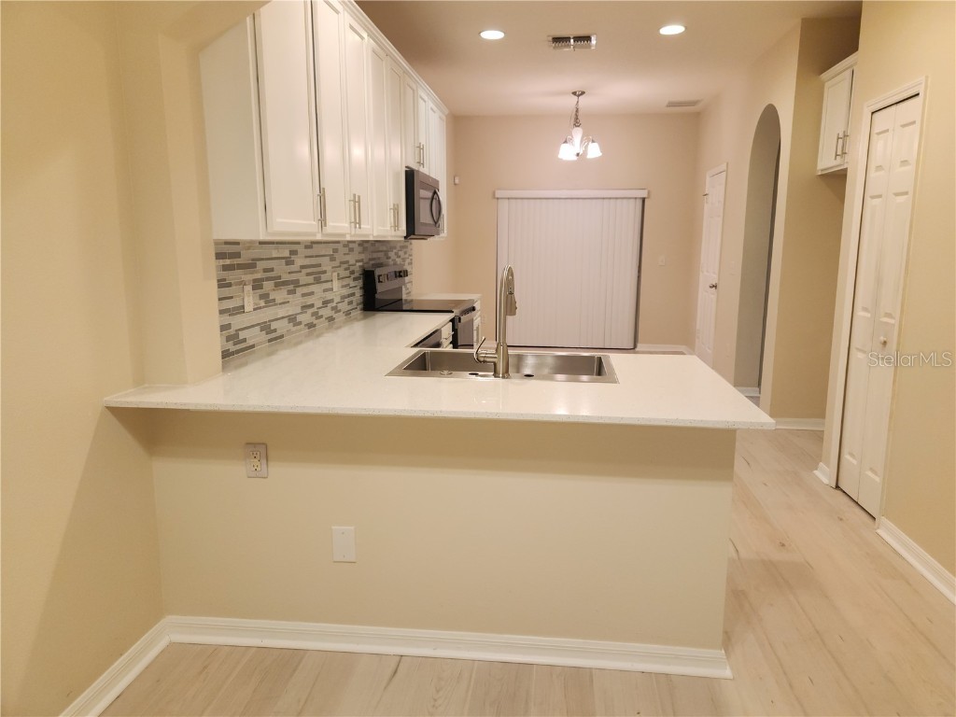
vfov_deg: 58.9
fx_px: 635
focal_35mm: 23
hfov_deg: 73.9
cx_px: 478
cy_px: 358
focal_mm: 5.4
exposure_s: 1/60
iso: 125
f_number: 1.8
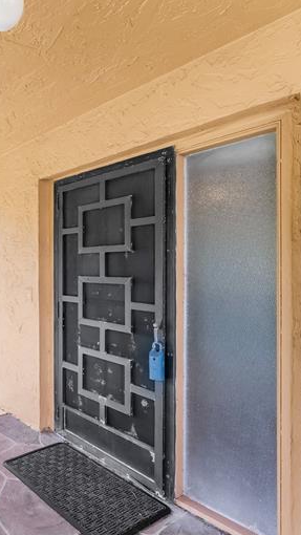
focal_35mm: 23
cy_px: 261
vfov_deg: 78.7
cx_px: -27
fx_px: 326
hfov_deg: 40.4
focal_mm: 14
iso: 800
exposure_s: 1/3200
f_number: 5.6
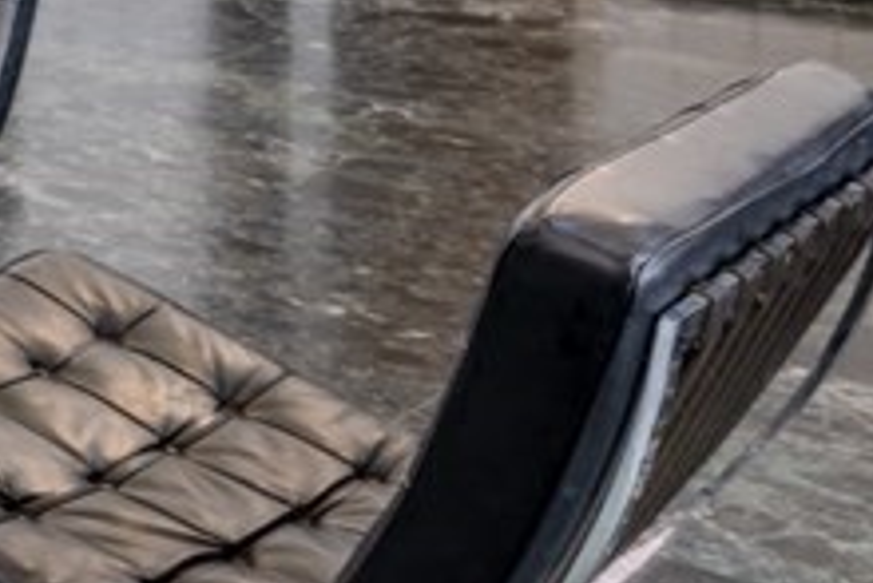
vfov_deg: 15.5
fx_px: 1917
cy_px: -379
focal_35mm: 79
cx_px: -1056
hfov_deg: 16.3
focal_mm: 17
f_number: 7.1
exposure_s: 1/80
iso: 250
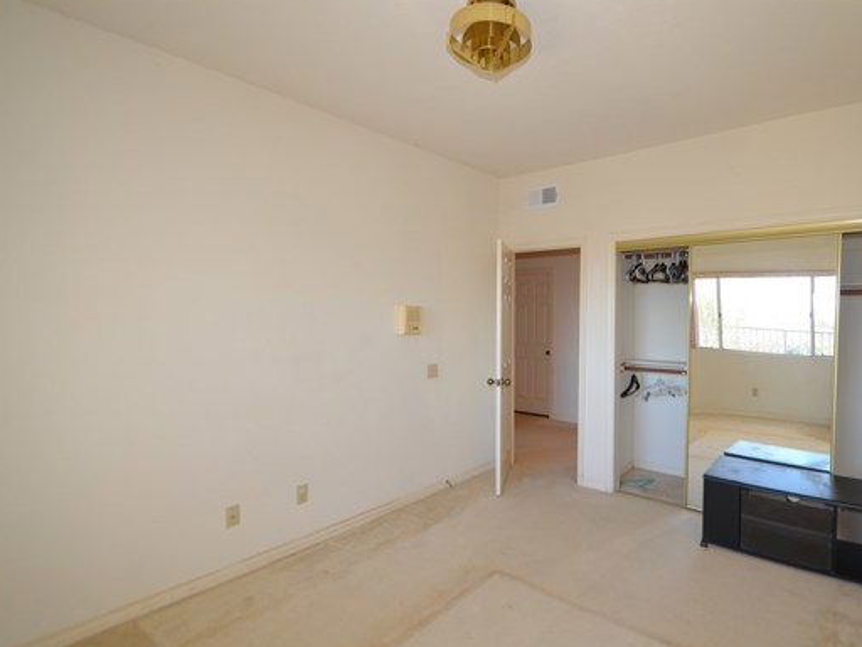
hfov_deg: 86.7
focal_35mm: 18
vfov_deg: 71.5
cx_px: 515
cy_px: 345
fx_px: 448
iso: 200
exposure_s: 1/60
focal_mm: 10
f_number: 4
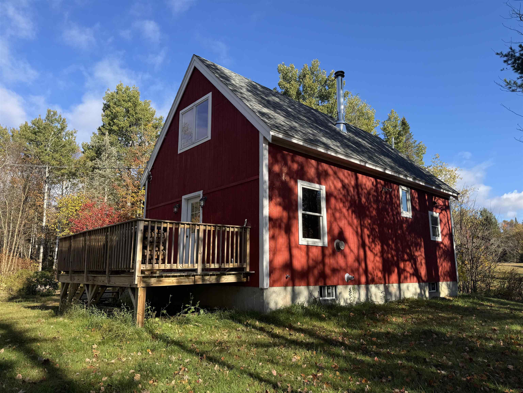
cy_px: 196
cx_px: 262
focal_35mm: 24
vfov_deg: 56.8
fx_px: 363
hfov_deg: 71.6
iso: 80
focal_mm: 6.76
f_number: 1.78
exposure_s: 1/1767
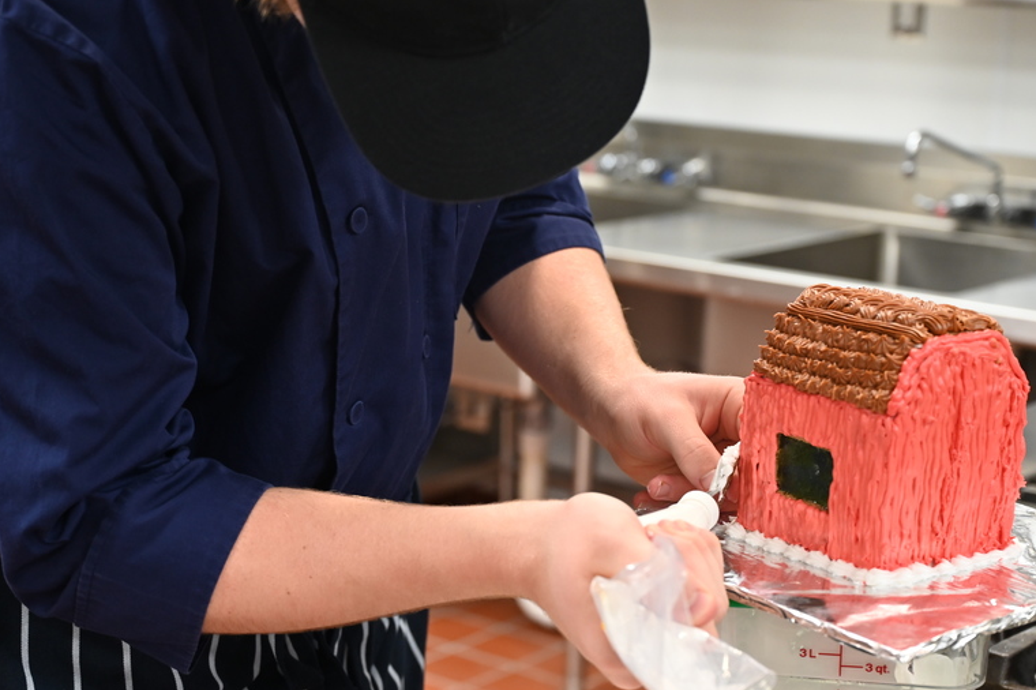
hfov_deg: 30.5
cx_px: 541
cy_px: 407
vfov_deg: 20.6
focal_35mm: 66
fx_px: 1898
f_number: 4
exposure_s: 1/125
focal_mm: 49
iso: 1250
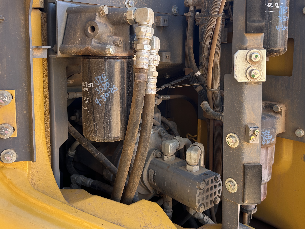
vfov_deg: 41.5
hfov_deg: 53.9
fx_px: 300
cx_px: 167
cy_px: 85
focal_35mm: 34
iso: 40
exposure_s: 1/187
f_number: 1.5
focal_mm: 5.7
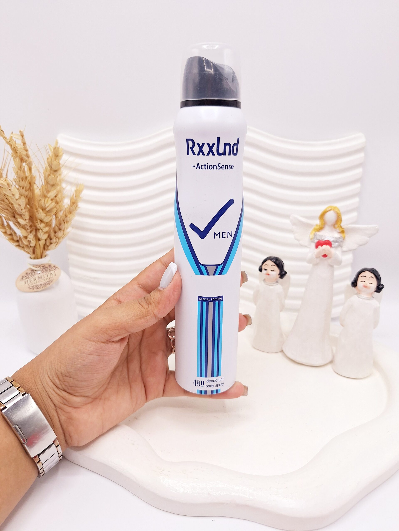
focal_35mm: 23
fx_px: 353
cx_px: 200
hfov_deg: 58.9
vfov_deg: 73.9
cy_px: 266
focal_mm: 5.54
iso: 40
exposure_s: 1/455
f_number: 1.8
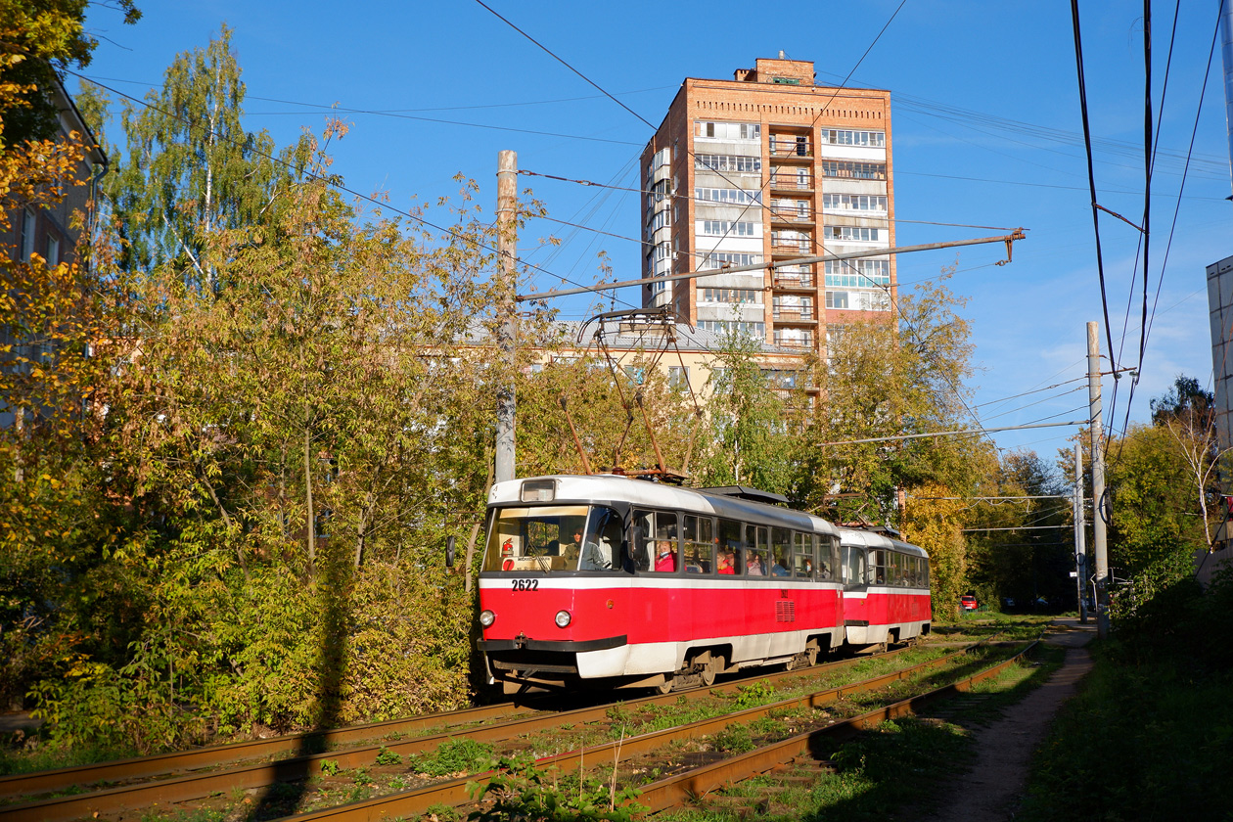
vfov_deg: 34.2
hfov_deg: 49.6
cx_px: 616
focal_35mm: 39
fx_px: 1336
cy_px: 411
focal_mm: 26.4
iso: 200
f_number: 4.4
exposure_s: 1/1400
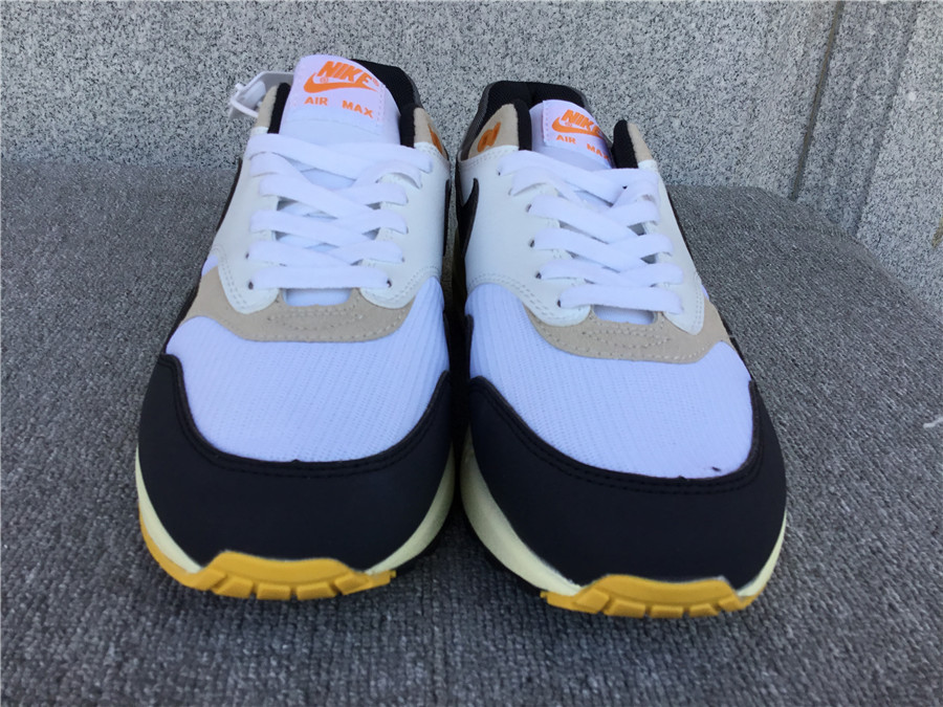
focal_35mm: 31
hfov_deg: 58.4
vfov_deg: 45.4
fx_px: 844
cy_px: 354
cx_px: 472
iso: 25
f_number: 2.4
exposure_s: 1/304
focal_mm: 3.3
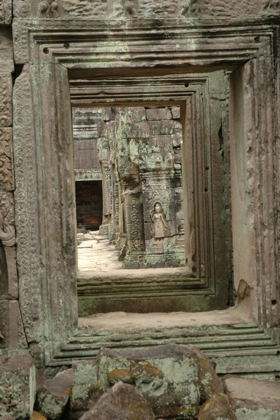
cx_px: 140
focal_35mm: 78
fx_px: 910
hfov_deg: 17.5
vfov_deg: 26.0
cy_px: 210
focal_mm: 52
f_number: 5
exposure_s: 1/100
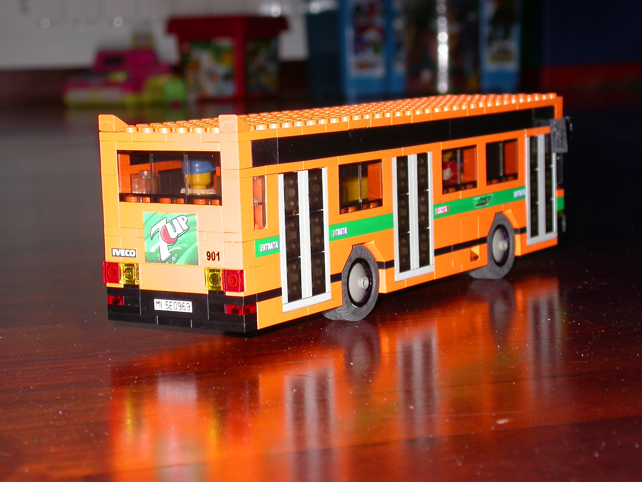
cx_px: 321
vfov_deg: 16.6
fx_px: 1651
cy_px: 241
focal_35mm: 89
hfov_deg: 22.0
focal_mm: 18.4
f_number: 3.7
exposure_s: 1/60.3
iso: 100
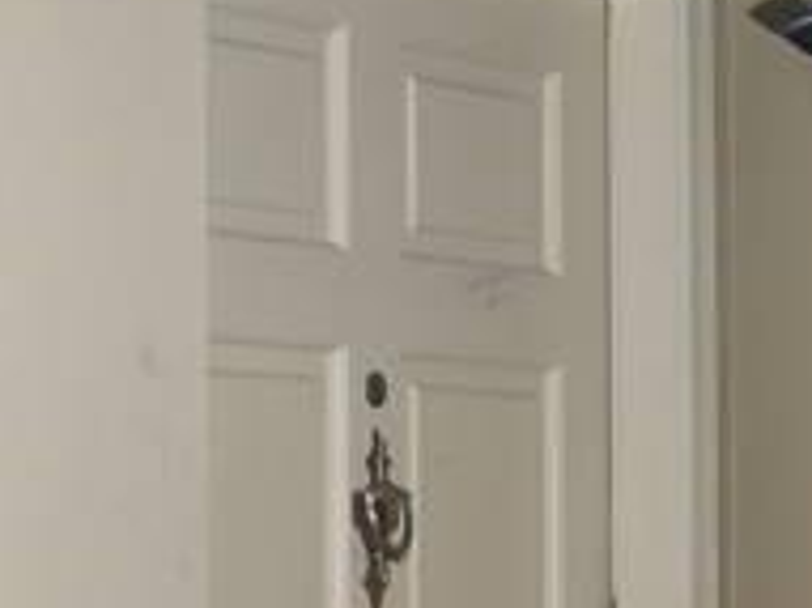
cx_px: 378
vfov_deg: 9.3
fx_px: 3680
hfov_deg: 12.6
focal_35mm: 157
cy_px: 787
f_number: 2.7
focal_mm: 6.2
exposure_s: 1/60
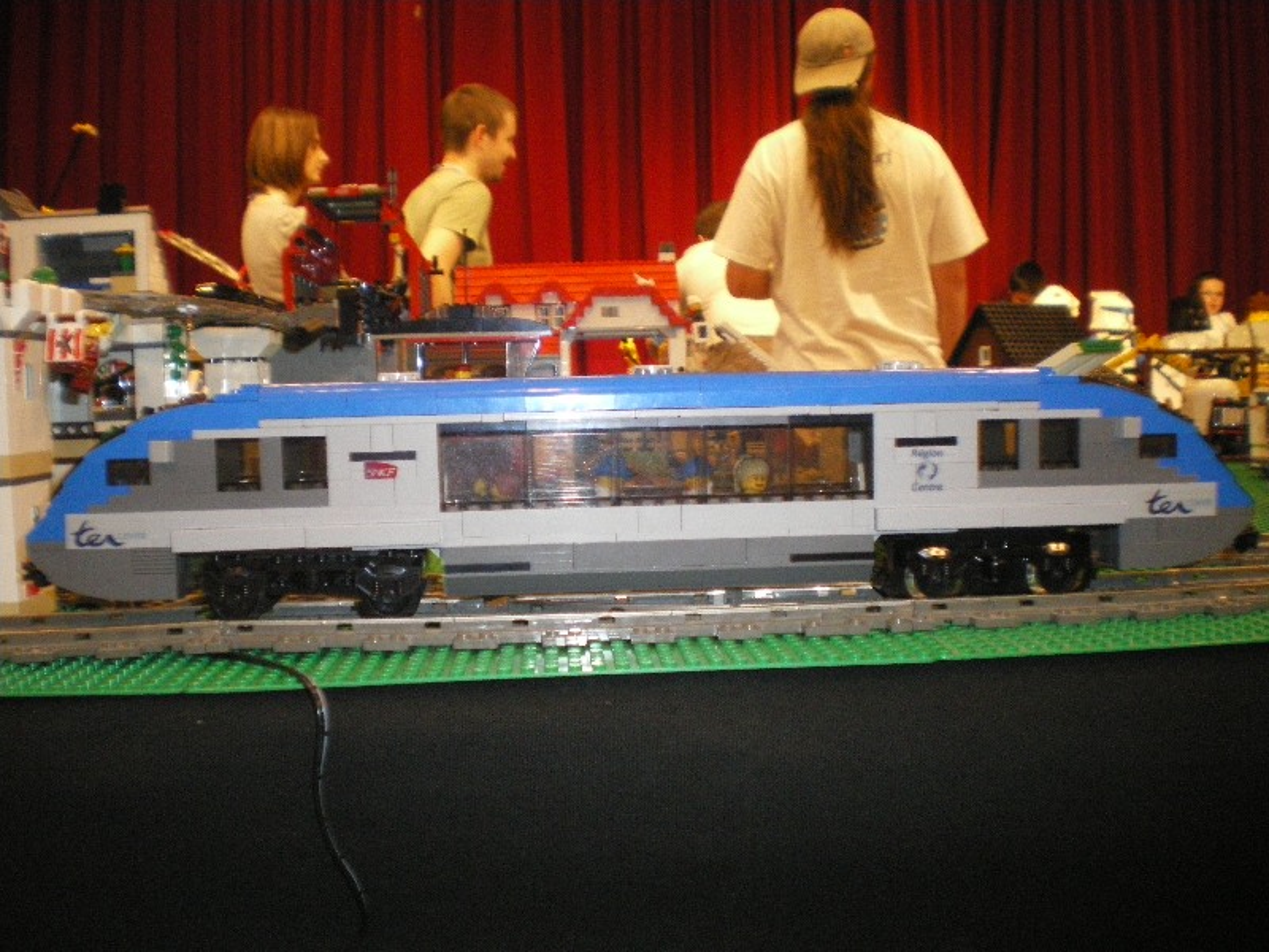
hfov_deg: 51.4
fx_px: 1320
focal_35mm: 36
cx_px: 634
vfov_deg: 39.7
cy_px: 476
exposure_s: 1/50
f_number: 3.1
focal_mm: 6.3
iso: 640
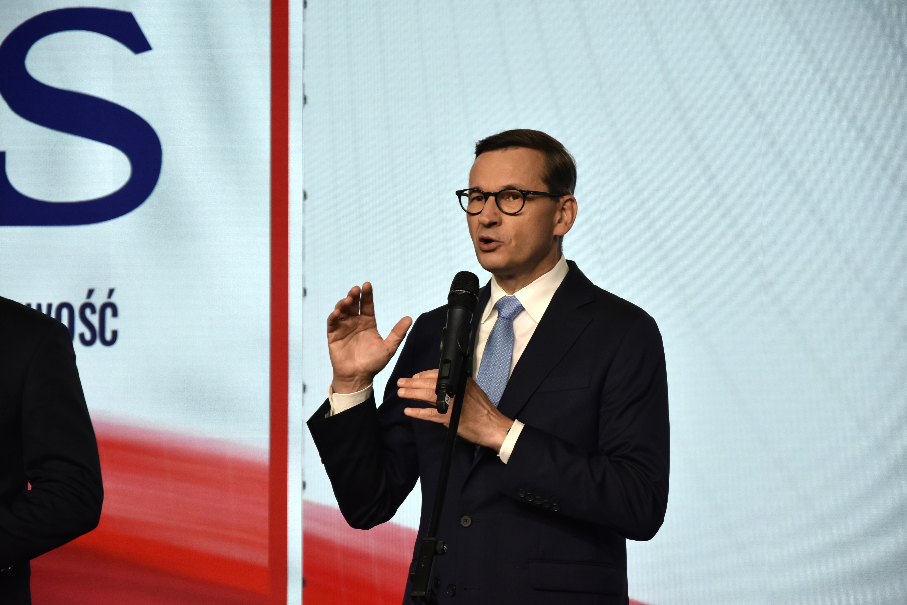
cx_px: 454
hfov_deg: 13.0
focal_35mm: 158
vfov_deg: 8.7
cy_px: 302
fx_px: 3968
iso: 900
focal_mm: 105
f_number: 5.6
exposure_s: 1/250
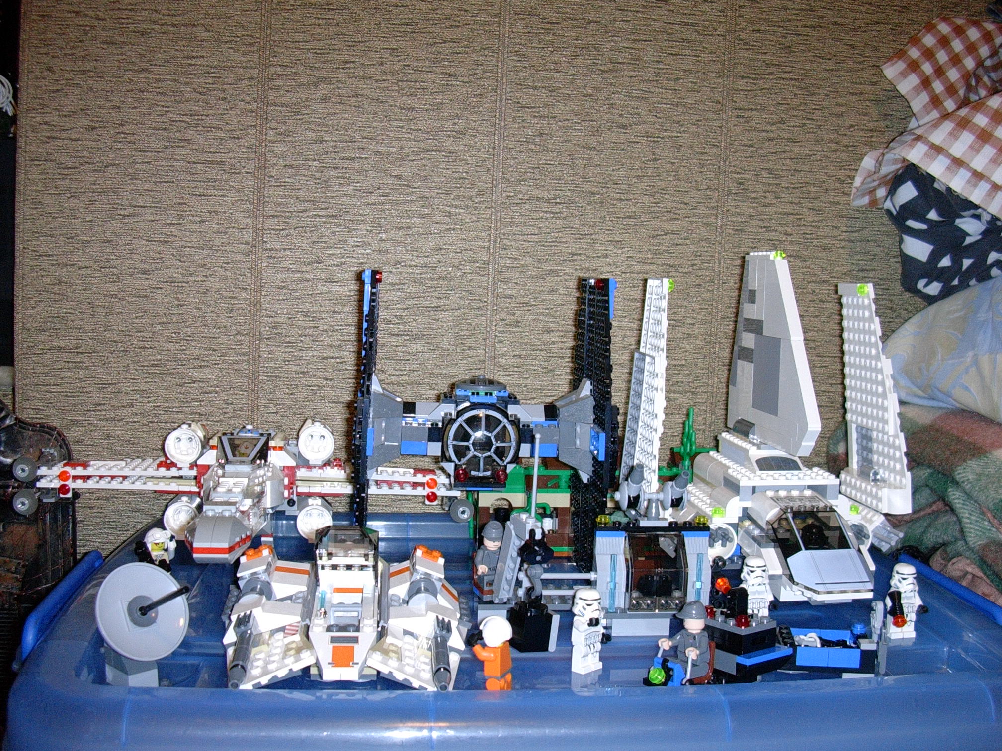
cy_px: 376
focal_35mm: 37
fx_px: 1071
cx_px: 501
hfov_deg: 50.1
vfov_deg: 38.7
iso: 70
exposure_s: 1/64
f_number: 2.7
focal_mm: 5.6
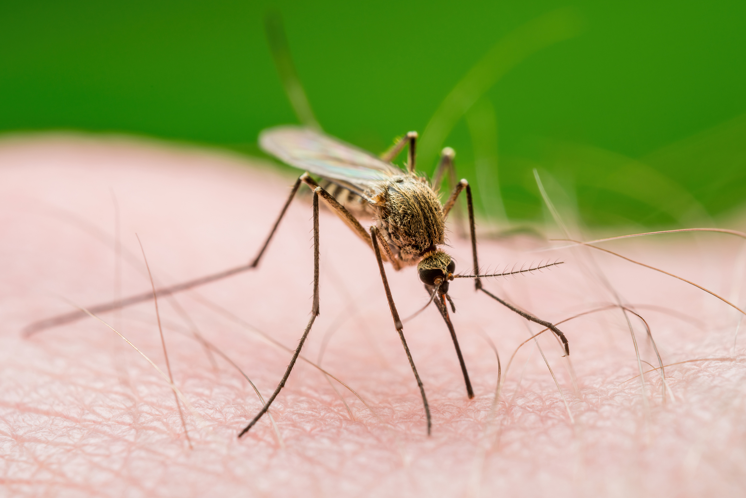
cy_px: 249
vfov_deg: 9.1
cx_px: 373
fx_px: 3108
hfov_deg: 13.7
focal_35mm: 150
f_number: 25
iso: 100
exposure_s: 1/250
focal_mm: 150
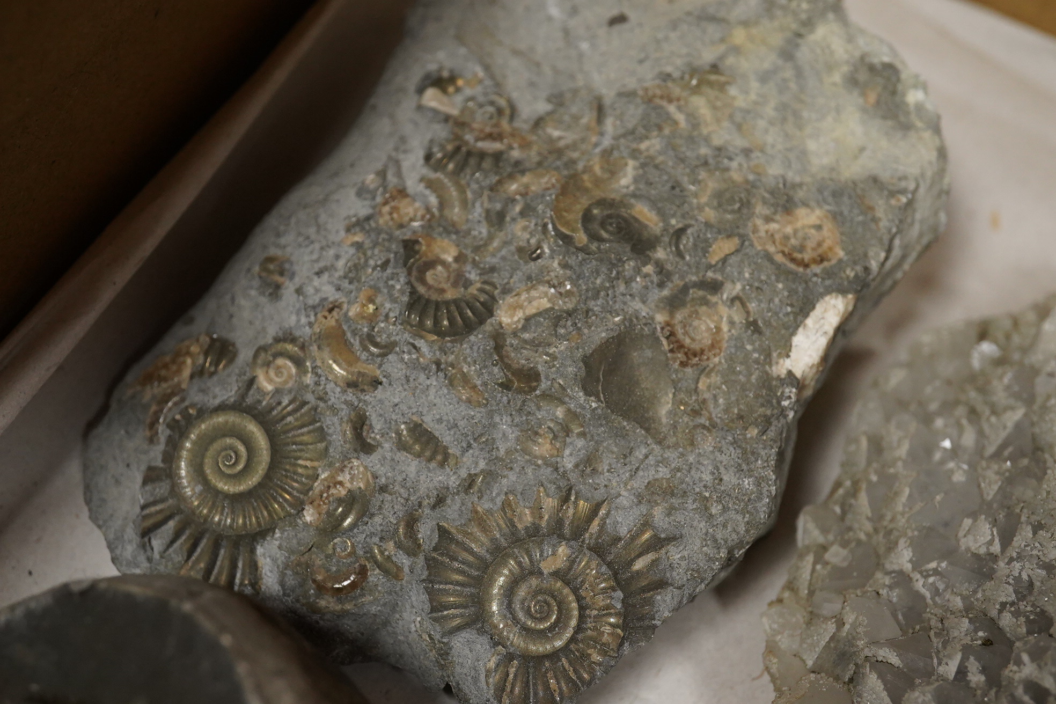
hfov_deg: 43.6
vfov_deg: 29.9
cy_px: 352
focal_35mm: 45
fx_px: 1320
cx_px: 528
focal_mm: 30
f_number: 9
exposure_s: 1/125
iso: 2500
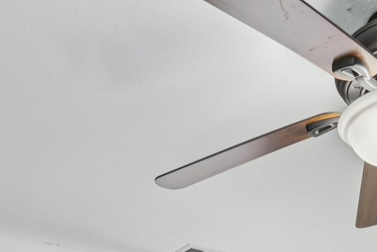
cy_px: 456
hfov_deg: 34.5
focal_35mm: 58
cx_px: 197
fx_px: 608
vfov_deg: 18.3
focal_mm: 16
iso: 400
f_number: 8
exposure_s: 1/25
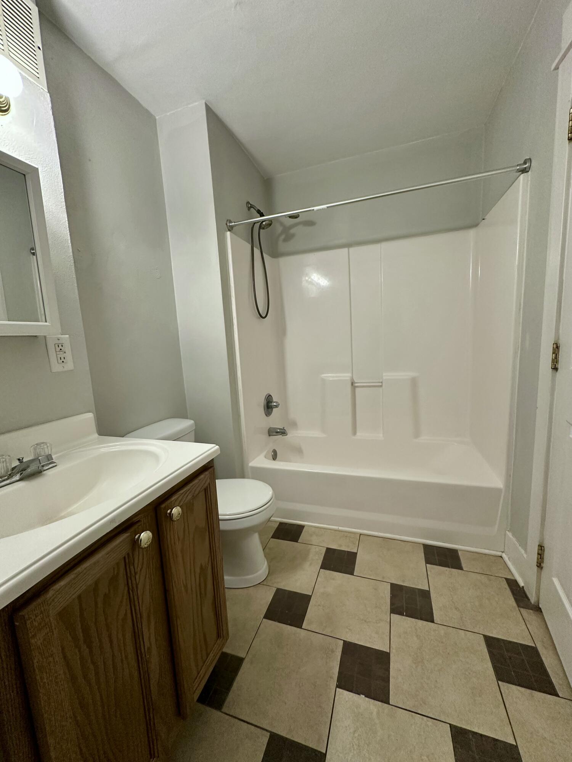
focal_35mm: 14
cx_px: 286
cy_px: 381
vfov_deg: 102.1
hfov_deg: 85.7
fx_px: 308
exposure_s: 1/60
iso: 250
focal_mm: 2.22
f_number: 2.2
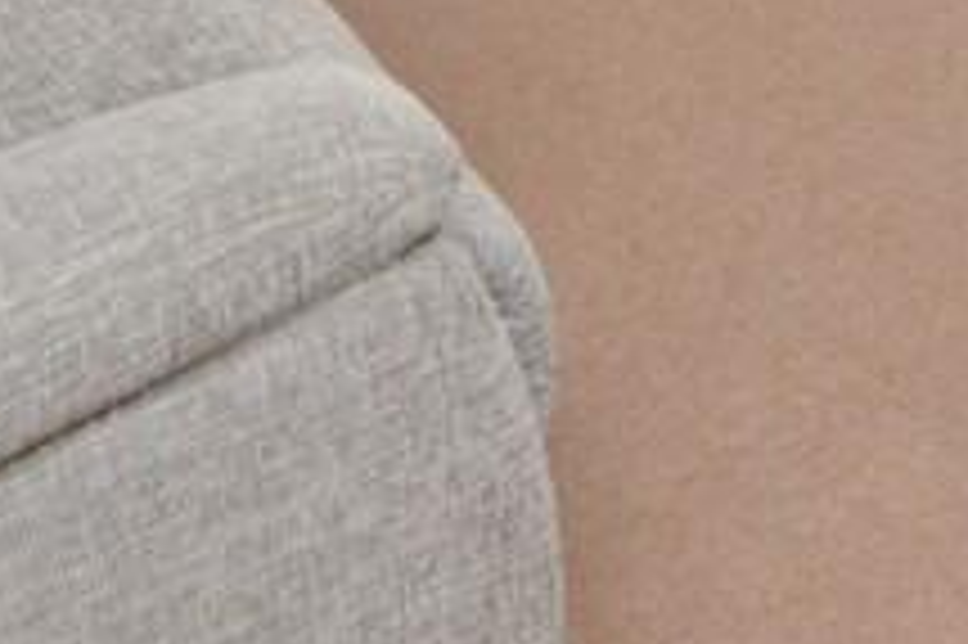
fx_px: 2106
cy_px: -802
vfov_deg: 13.6
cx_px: 982
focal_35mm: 78
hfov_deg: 24.6
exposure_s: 1/100
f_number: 5
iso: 200
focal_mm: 11
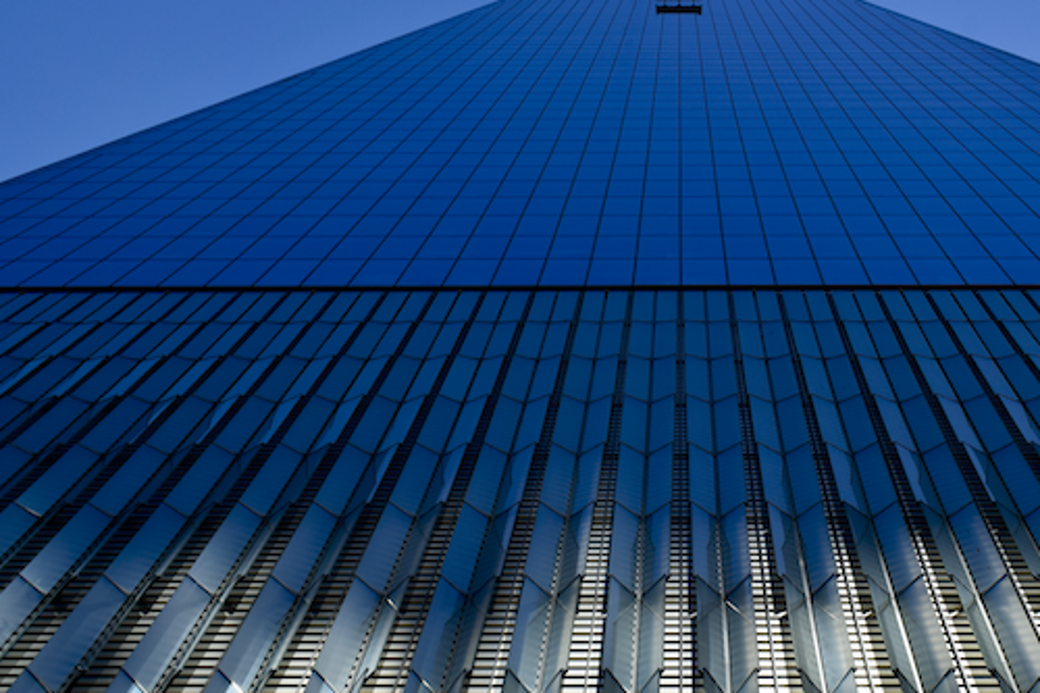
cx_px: 674
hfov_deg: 32.8
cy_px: 383
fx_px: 1754
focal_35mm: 61
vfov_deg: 22.3
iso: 100
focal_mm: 27
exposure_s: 1/320
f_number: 13
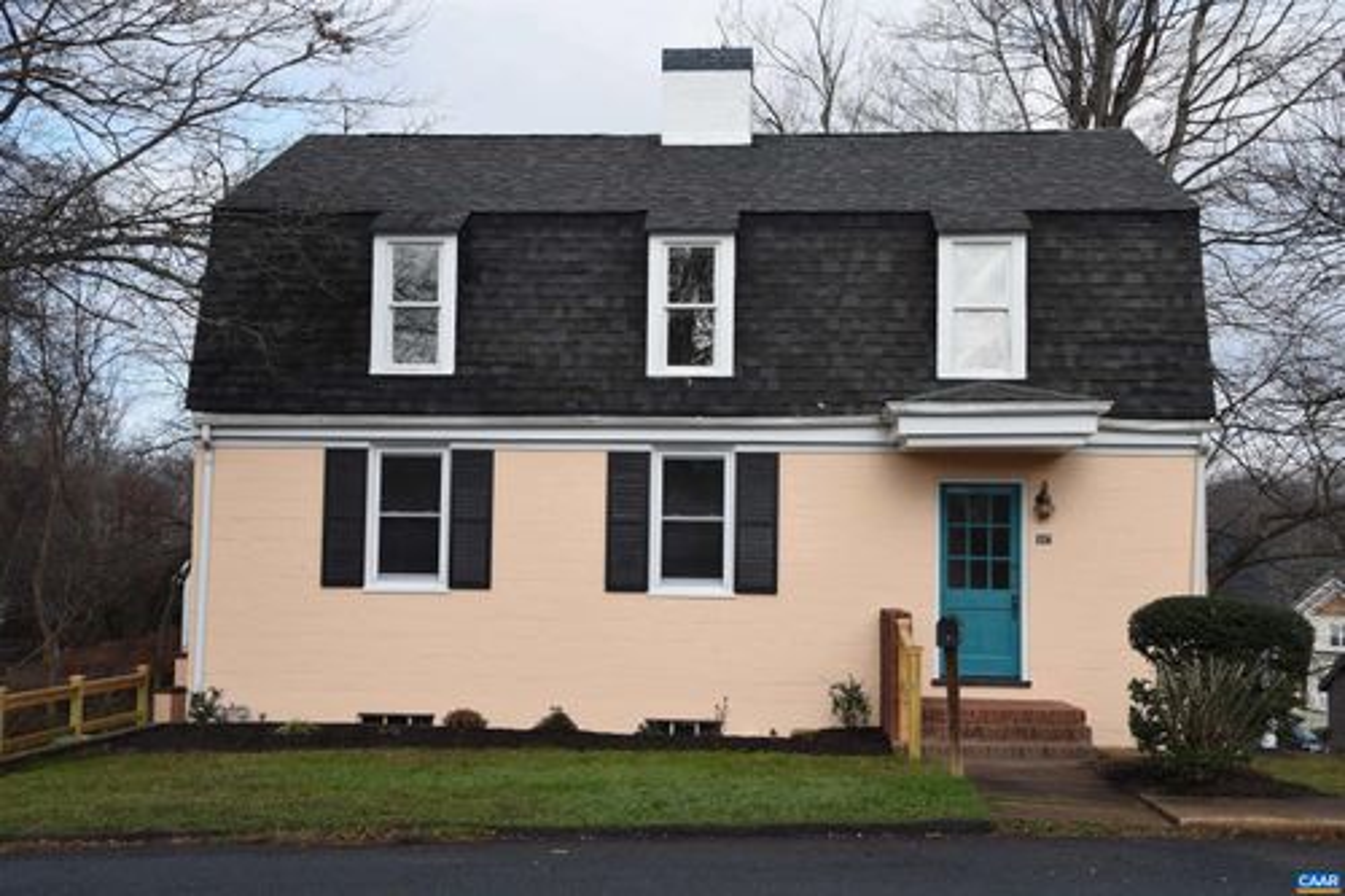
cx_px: 672
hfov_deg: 45.0
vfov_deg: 30.8
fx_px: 1625
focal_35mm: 44
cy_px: 448
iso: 200
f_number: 8
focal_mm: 29
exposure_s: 1/250
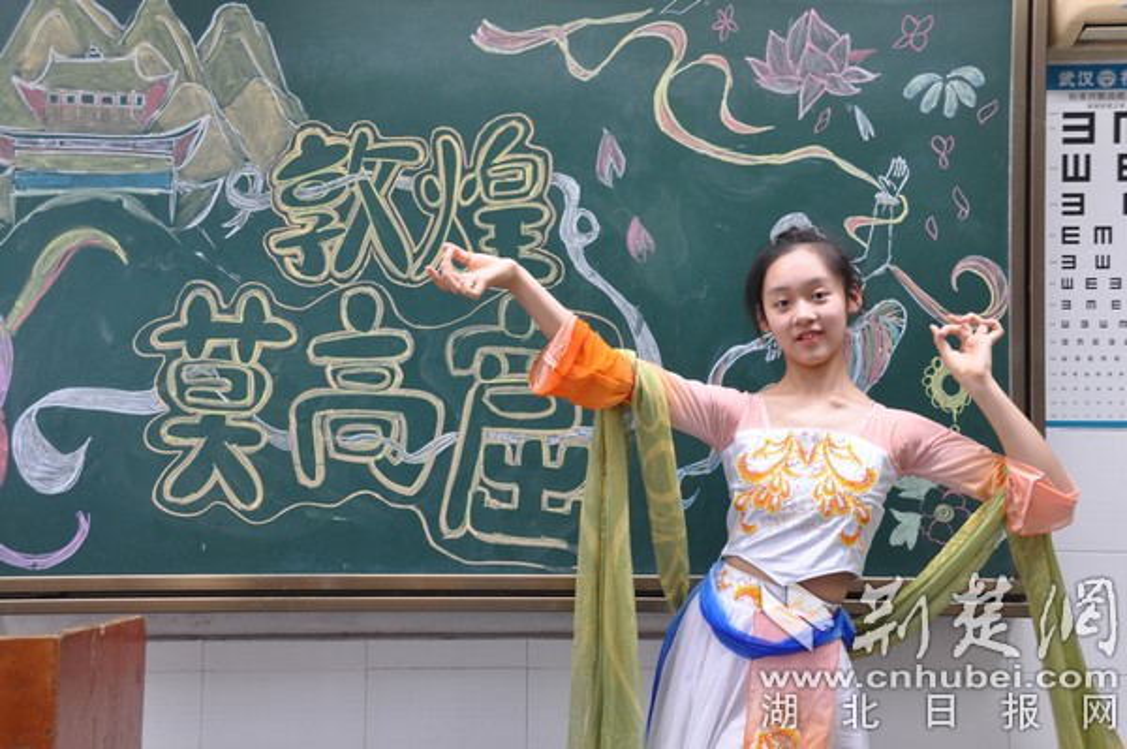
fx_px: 1501
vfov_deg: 28.0
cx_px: 564
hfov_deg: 41.1
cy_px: 374
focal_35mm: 48
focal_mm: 32
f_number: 6.3
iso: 640
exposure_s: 1/40
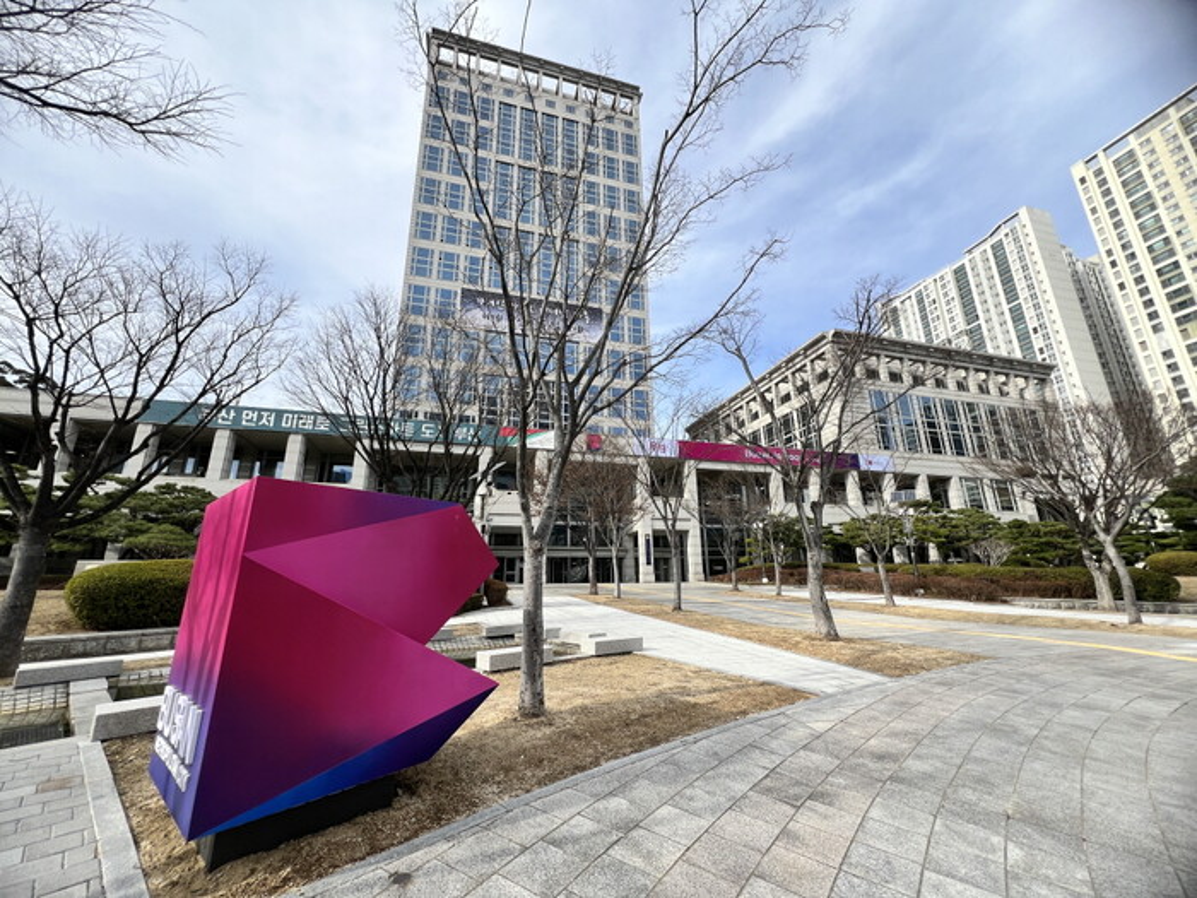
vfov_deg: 89.9
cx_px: 598
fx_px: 450
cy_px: 449
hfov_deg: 106.2
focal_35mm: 13
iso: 32
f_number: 1.8
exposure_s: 1/747
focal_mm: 1.57
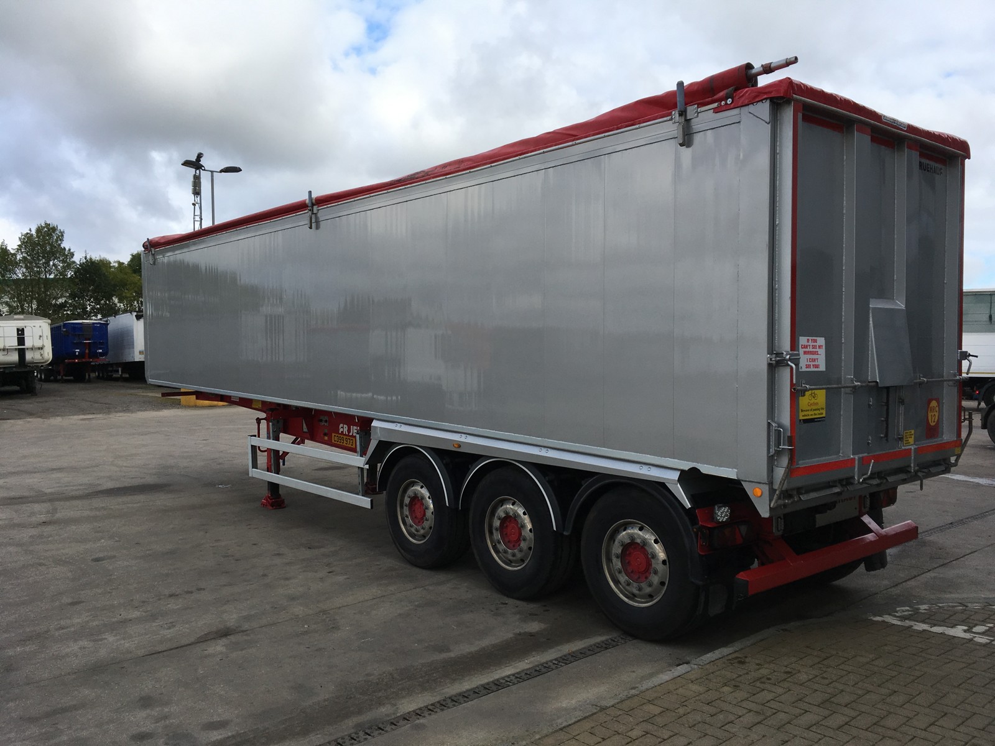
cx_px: 498
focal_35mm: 29
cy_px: 373
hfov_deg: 61.7
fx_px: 834
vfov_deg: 48.2
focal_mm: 4.15
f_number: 2.2
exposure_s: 1/905
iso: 25
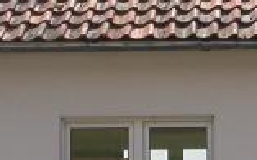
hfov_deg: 10.0
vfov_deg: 6.4
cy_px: 124
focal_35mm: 205
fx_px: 1435
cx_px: 340
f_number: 5.3
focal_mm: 7.85
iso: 100
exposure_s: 1/768
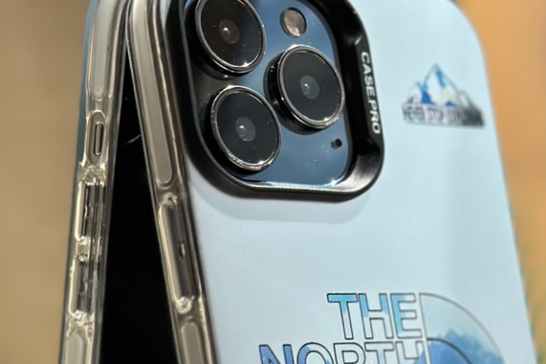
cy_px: 465
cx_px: 392
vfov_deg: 11.9
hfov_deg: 18.2
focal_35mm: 112
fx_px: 1698
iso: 100
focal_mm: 6.86
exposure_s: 1/6211
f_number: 1.78
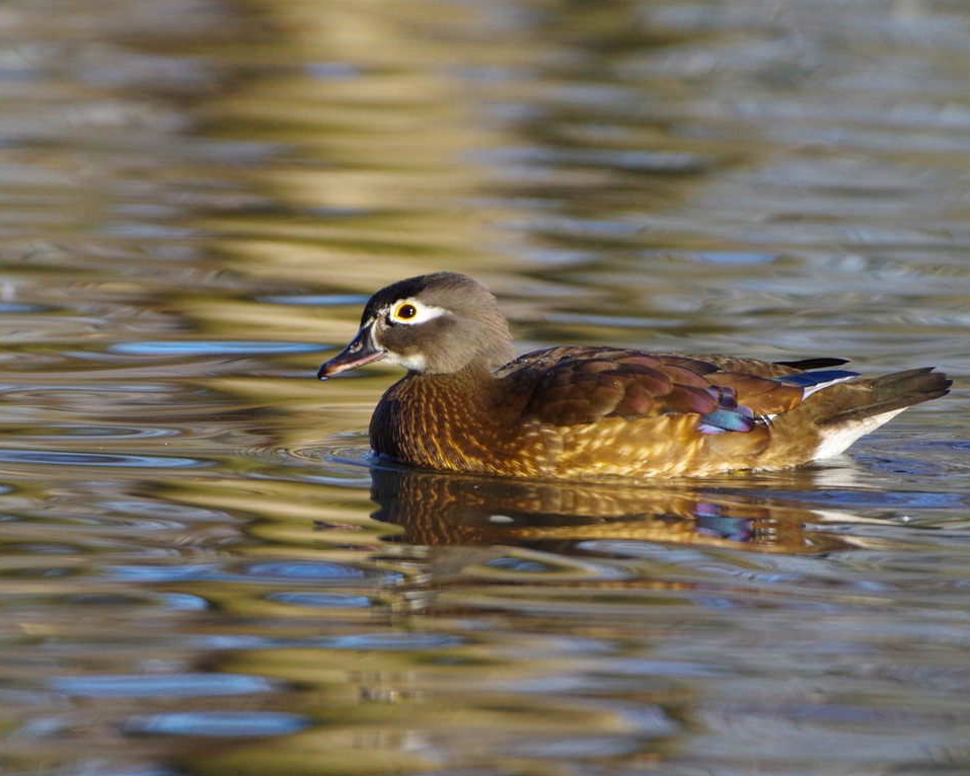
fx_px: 21938
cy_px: 388
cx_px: 467
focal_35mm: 764
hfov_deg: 2.5
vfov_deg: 2.0
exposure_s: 1/1500
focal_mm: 450
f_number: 5.6
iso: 1100
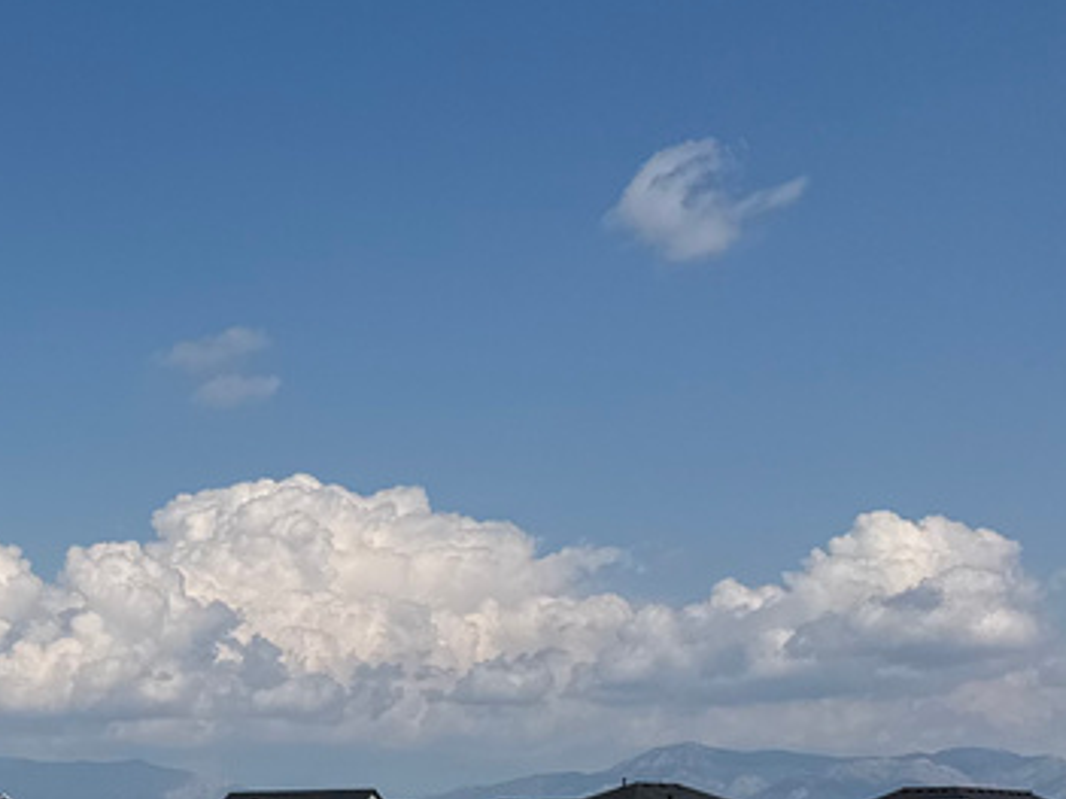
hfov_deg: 23.1
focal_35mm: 70
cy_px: 808
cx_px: -483
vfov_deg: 20.3
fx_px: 2155
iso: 80
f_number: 1.78
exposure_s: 1/10417
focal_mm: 6.76
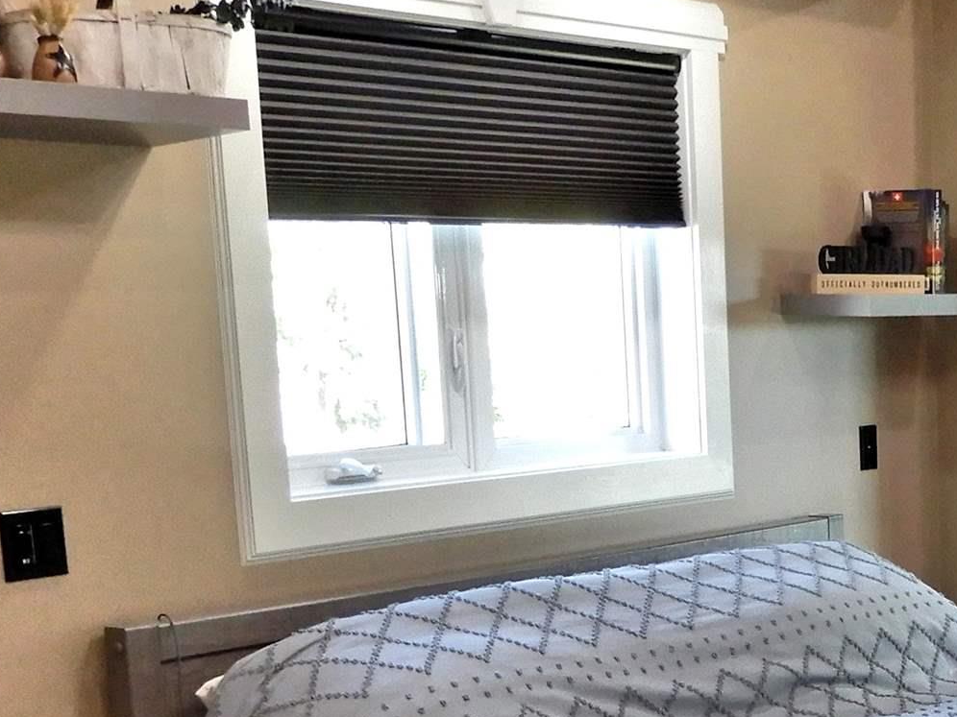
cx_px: 893
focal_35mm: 74
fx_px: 2046
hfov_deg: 25.4
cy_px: 699
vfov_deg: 19.4
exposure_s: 1/30
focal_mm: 4.3
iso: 250
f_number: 3.4
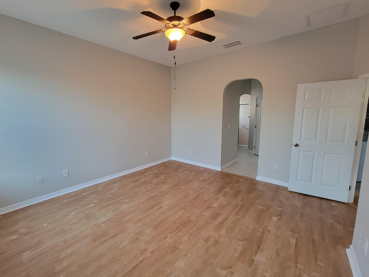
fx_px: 149
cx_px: 172
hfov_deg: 101.9
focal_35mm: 14
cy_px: 131
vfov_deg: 85.6
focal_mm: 2.2
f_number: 2.2
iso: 400
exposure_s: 1/30
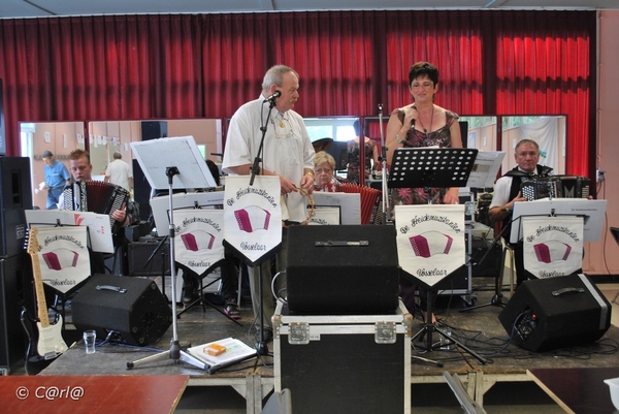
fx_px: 619
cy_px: 207
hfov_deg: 53.1
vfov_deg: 36.9
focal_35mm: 36
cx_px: 310
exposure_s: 1/40
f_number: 4.2
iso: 200
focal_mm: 24
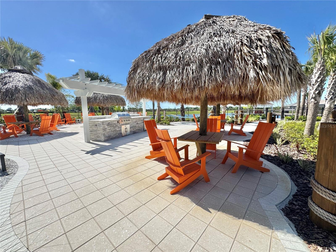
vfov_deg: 85.7
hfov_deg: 102.1
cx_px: 168
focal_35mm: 14
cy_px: 126
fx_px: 136
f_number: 2.2
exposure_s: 1/2674
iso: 50
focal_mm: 2.22
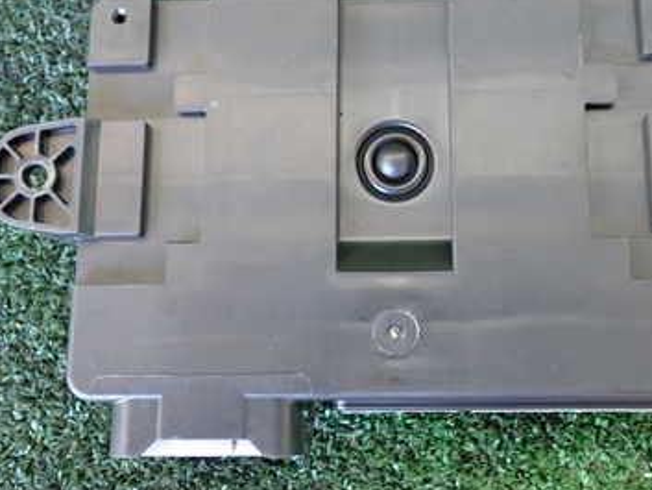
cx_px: 392
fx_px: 961
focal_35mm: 51
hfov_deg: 37.3
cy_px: 174
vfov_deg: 28.4
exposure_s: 1/30
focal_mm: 5.4
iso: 400
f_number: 2.3
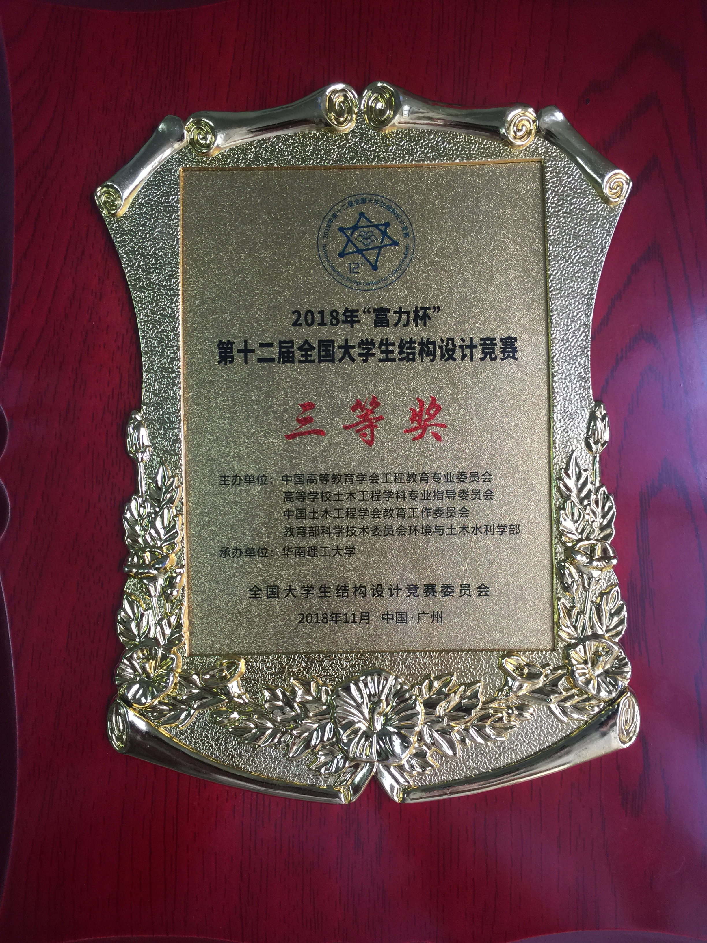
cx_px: 354
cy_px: 472
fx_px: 790
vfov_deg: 61.7
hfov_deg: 48.2
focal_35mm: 29
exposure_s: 1/33
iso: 32
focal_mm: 4.15
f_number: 2.2
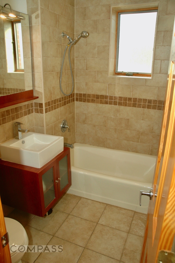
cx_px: 88
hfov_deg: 47.9
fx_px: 197
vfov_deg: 67.4
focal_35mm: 27
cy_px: 132
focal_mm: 18
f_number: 5.6
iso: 400
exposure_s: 1/125
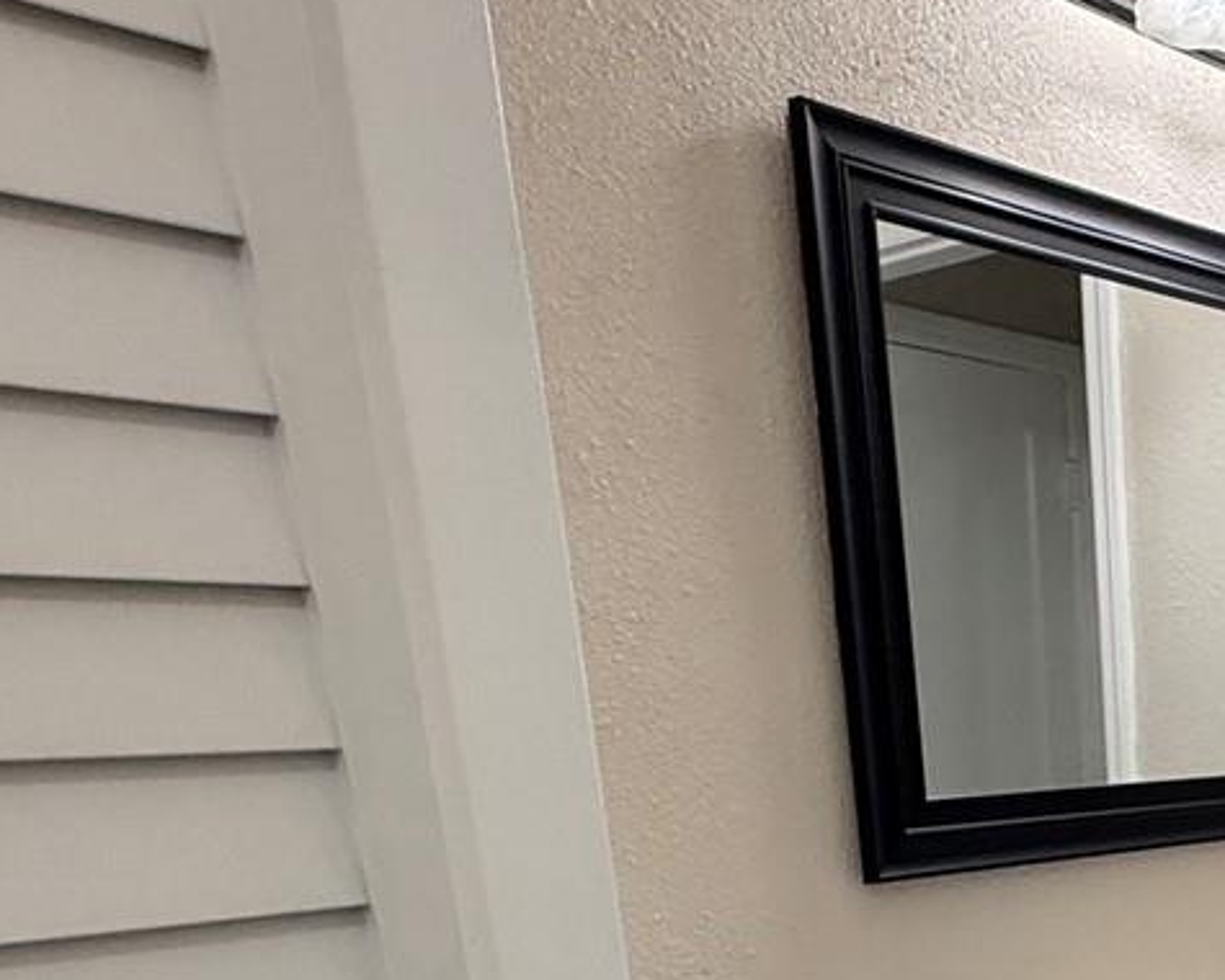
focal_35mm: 46
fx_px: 1668
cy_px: 1137
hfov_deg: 35.7
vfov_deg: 28.9
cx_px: 1271
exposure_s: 1/120
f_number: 2.2
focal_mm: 2.22
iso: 250
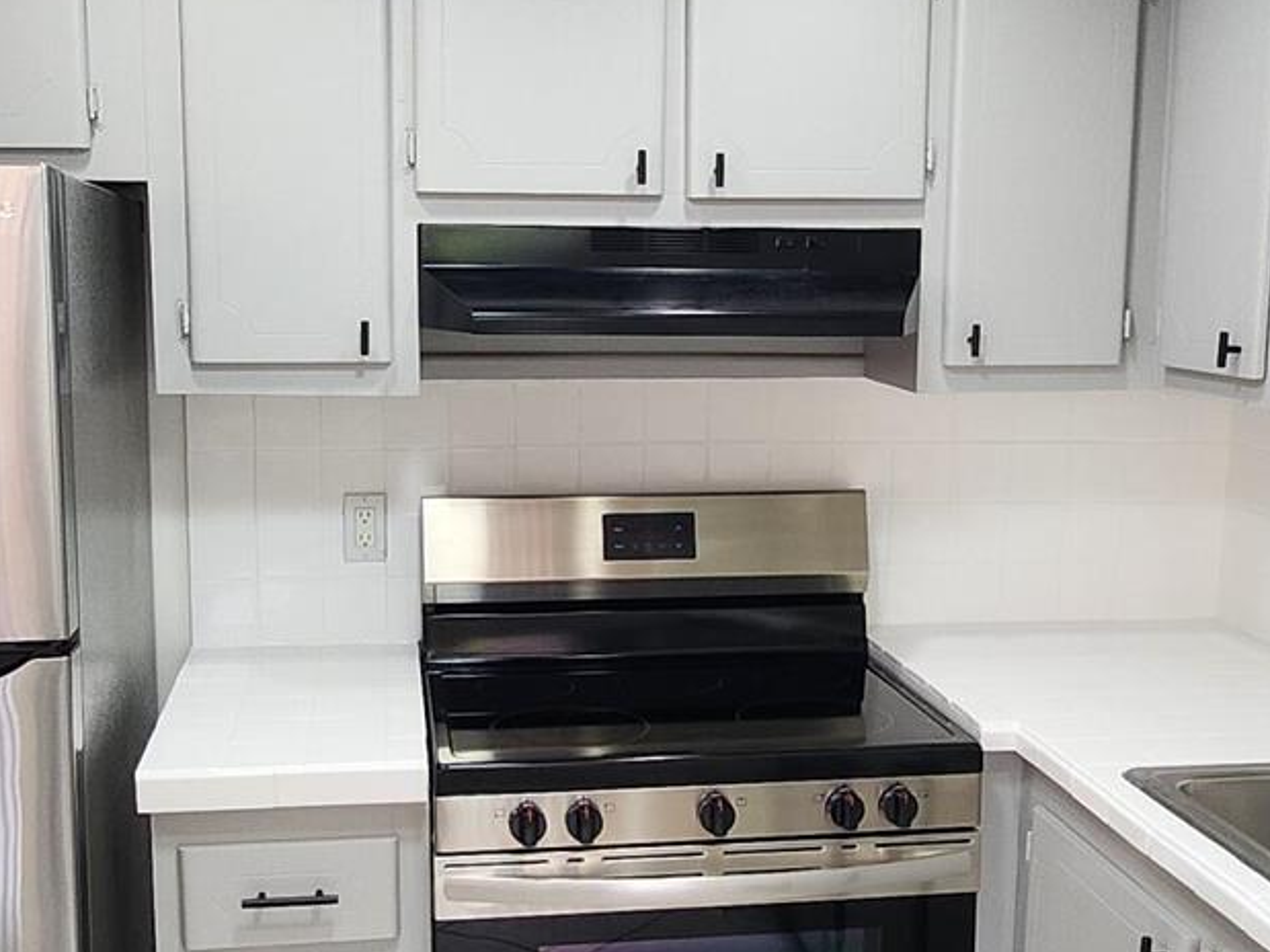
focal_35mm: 43
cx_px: 601
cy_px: 499
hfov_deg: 43.8
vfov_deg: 33.6
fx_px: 1577
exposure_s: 1/60
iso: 100
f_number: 2.2
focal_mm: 1.74
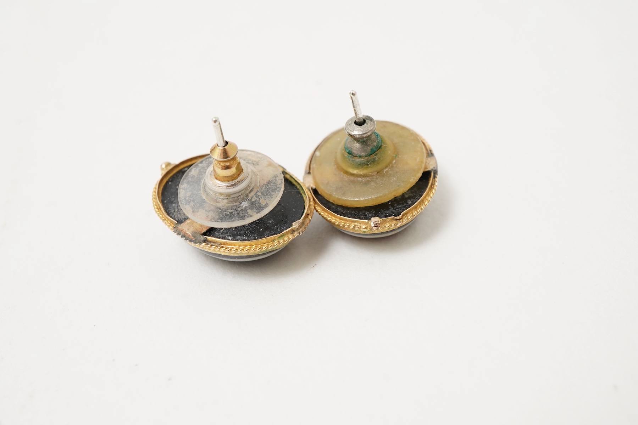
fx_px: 798
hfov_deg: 43.6
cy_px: 212
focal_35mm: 45
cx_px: 319
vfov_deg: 29.9
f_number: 18
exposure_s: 1/100
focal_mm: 30
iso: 500
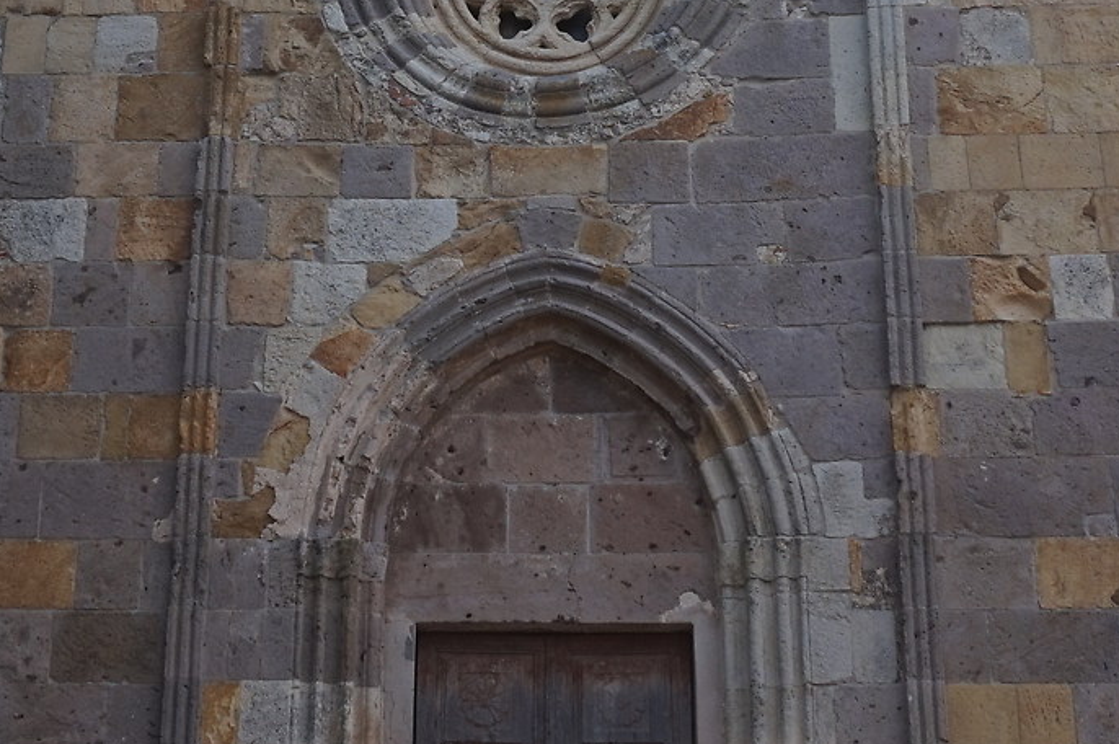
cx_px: 437
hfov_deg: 24.2
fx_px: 2608
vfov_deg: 16.1
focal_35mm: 84
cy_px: 108
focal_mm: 16
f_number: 10
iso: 100
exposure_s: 1/125
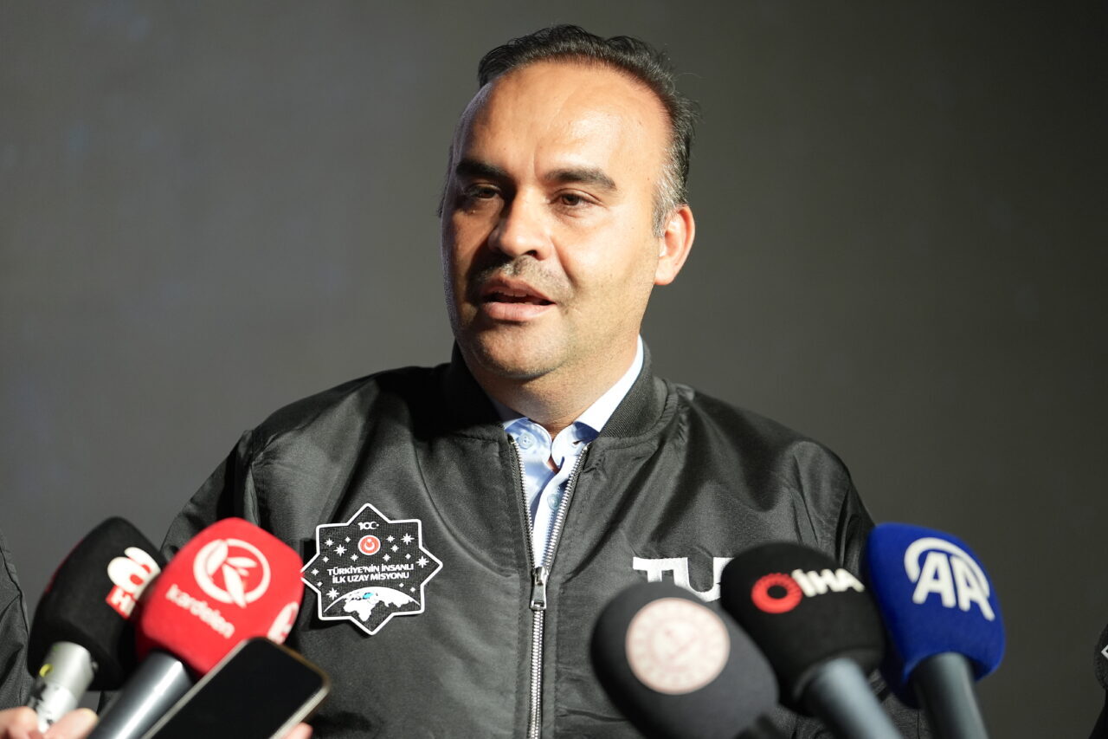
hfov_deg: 14.1
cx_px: 554
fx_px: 4493
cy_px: 370
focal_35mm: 146
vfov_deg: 9.4
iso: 1600
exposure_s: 1/80
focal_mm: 146
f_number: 2.8
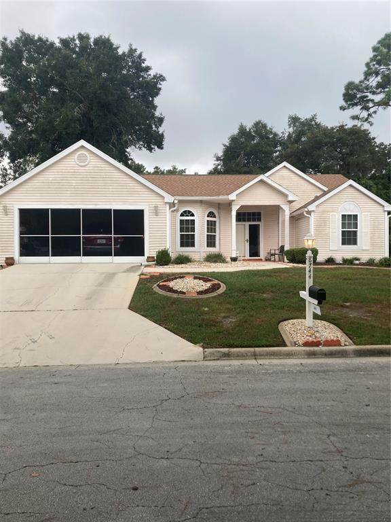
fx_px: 422
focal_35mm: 28
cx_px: 196
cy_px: 261
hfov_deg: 49.7
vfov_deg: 63.4
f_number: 1.8
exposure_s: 1/287
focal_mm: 3.99
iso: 20
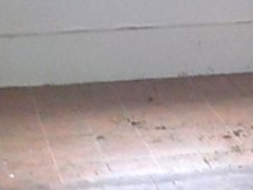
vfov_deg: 8.5
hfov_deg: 11.6
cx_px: 298
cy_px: -157
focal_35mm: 167
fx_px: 1221
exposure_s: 1/50
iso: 125
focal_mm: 4.1
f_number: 3.3
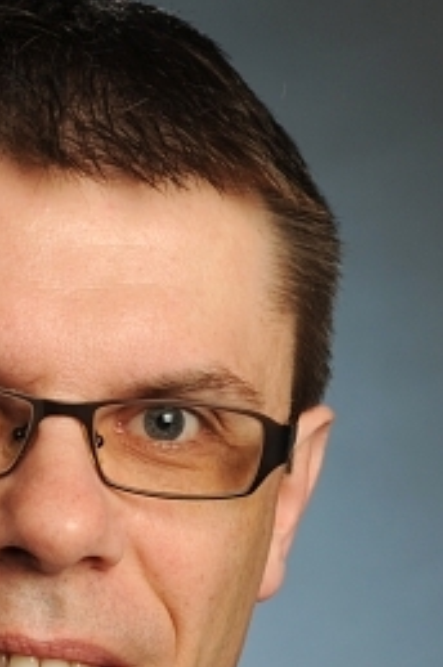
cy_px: 752
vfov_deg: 8.8
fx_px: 4275
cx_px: 18
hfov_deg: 5.9
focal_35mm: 231
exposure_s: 1/60
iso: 200
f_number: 9
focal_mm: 78
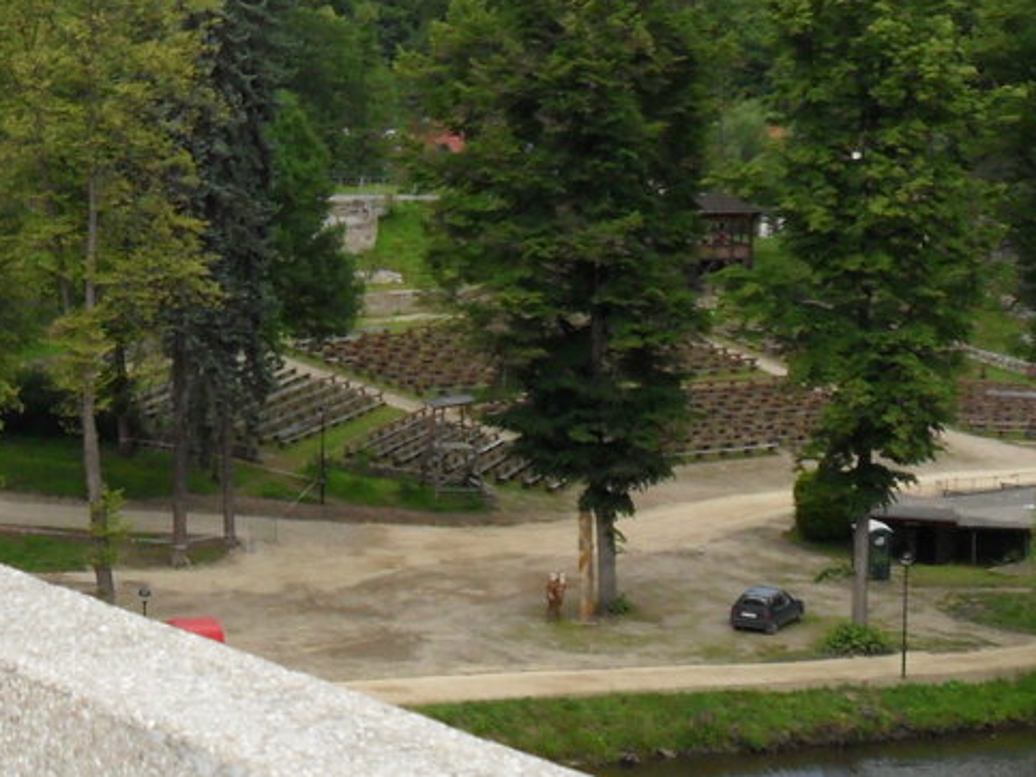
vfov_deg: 16.0
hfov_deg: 20.1
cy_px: 165
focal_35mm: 92
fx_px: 2753
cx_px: -165
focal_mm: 6.6
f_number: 4
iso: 120
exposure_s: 1/500
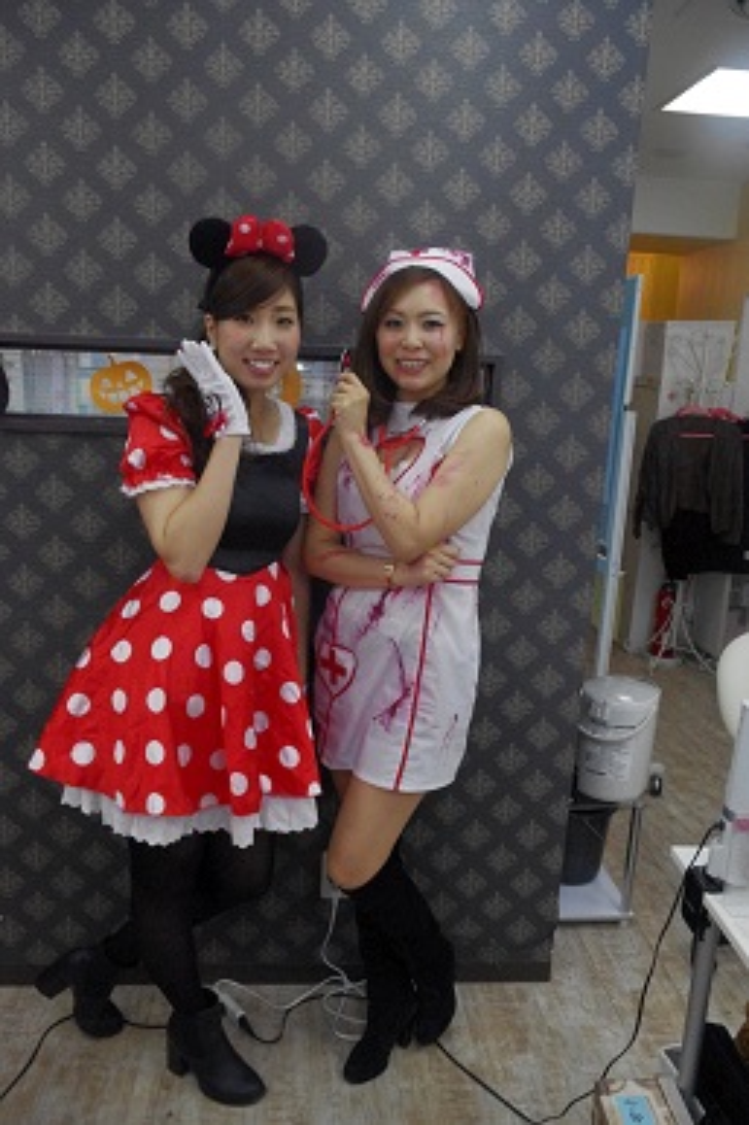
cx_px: 374
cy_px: 562
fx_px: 843
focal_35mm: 27
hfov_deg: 47.9
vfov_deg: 67.4
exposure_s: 1/125
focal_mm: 18
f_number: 8
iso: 3200
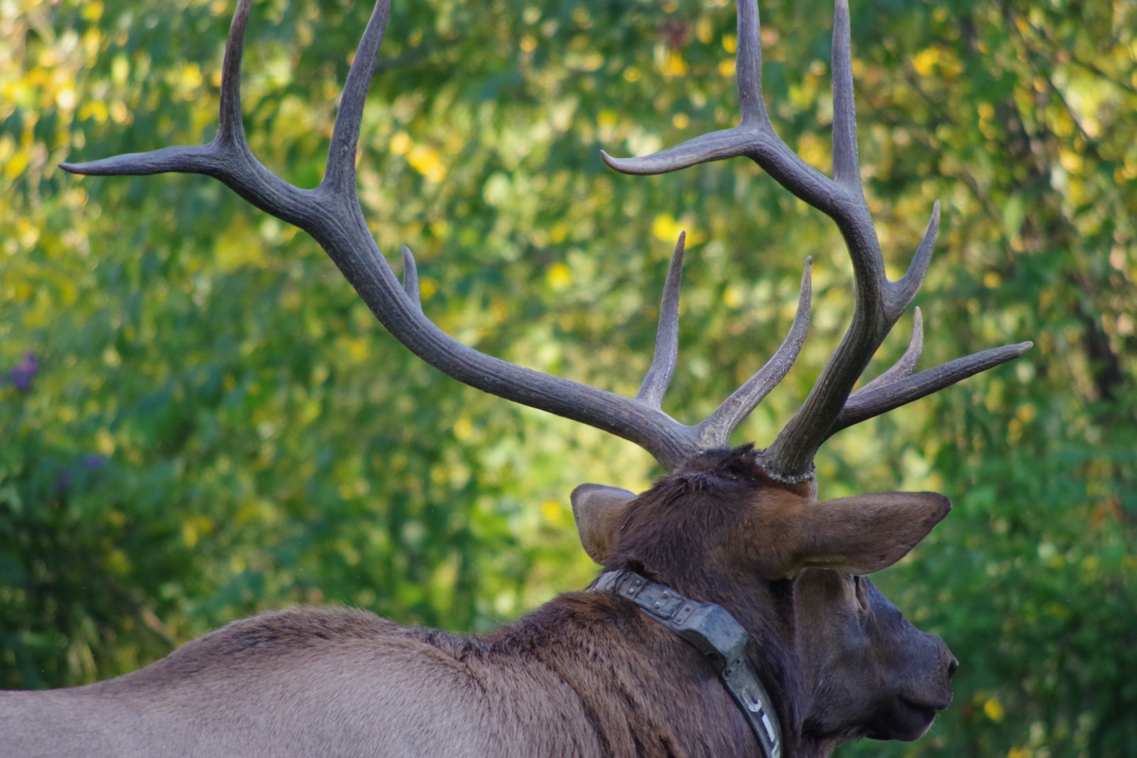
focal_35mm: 630
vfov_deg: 2.2
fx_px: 19896
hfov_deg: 3.3
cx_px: 568
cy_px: 379
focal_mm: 420
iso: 2500
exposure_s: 1/400
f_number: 8
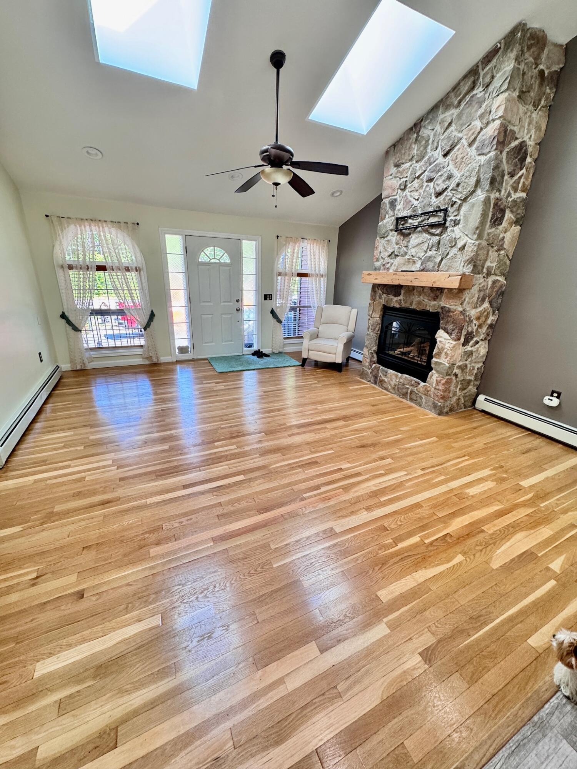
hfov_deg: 85.7
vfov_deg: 102.1
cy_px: 384
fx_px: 311
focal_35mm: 14
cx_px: 288
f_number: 2.2
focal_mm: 2.22
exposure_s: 1/60
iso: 200
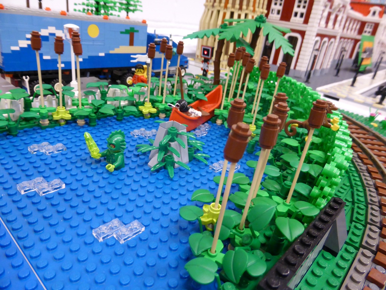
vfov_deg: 56.8
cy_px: 145
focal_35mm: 24
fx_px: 268
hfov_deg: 71.6
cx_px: 193
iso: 400
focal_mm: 4.3
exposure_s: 1/10
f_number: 3.3
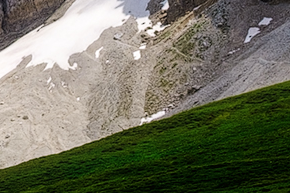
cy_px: -104
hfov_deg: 10.0
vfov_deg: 7.1
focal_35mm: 191
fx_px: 1538
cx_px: -285
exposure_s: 1/480
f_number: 8
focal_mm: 18
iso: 160
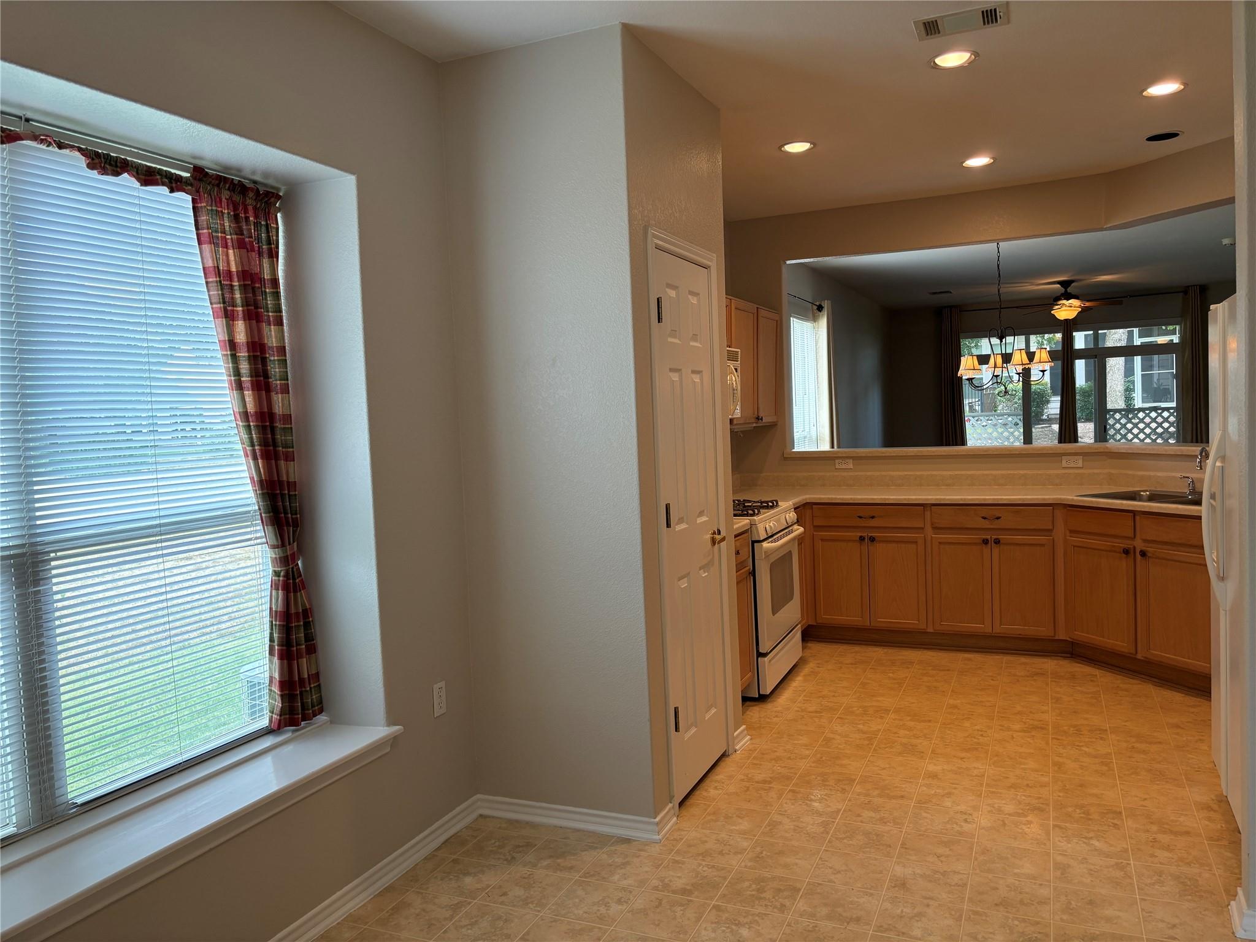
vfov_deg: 53.1
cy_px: 471
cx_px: 628
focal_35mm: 26
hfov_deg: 67.3
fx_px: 943
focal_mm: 5.96
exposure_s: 1/120
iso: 80
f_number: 1.6
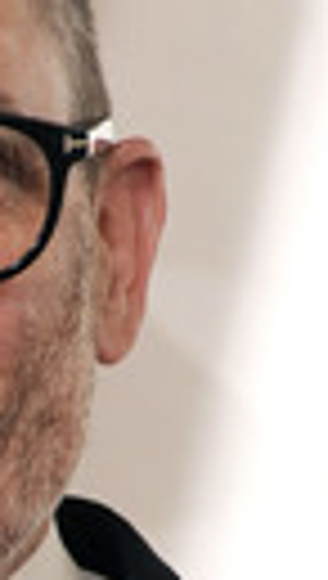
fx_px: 10004
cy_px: 531
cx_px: -164
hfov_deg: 1.9
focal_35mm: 650
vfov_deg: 3.3
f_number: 7.1
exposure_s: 1/160
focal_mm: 200
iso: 2000
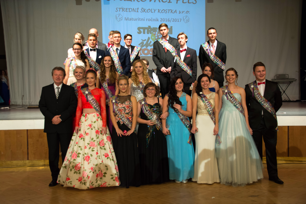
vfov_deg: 33.0
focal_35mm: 40
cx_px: 153
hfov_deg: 47.9
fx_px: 344
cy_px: 102
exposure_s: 1/60
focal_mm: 27
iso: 1250
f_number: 4
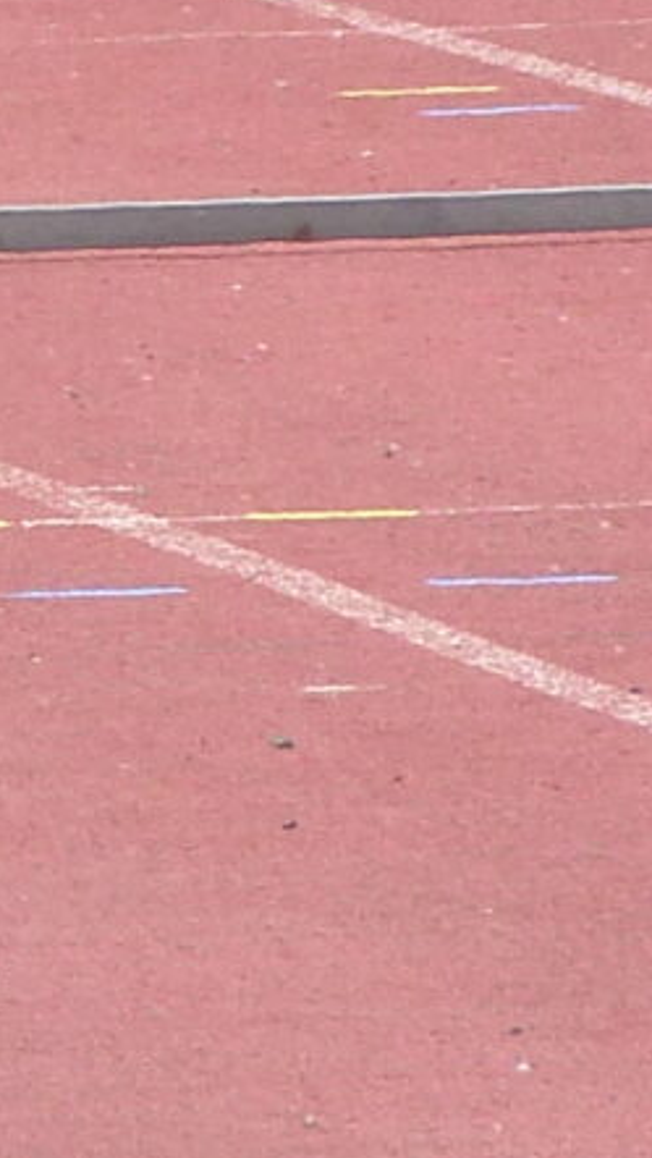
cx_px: -2608
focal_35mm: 2184
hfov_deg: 0.6
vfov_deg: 1.0
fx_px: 67048
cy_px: -731
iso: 250
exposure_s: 1/400
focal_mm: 62.3
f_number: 4.5
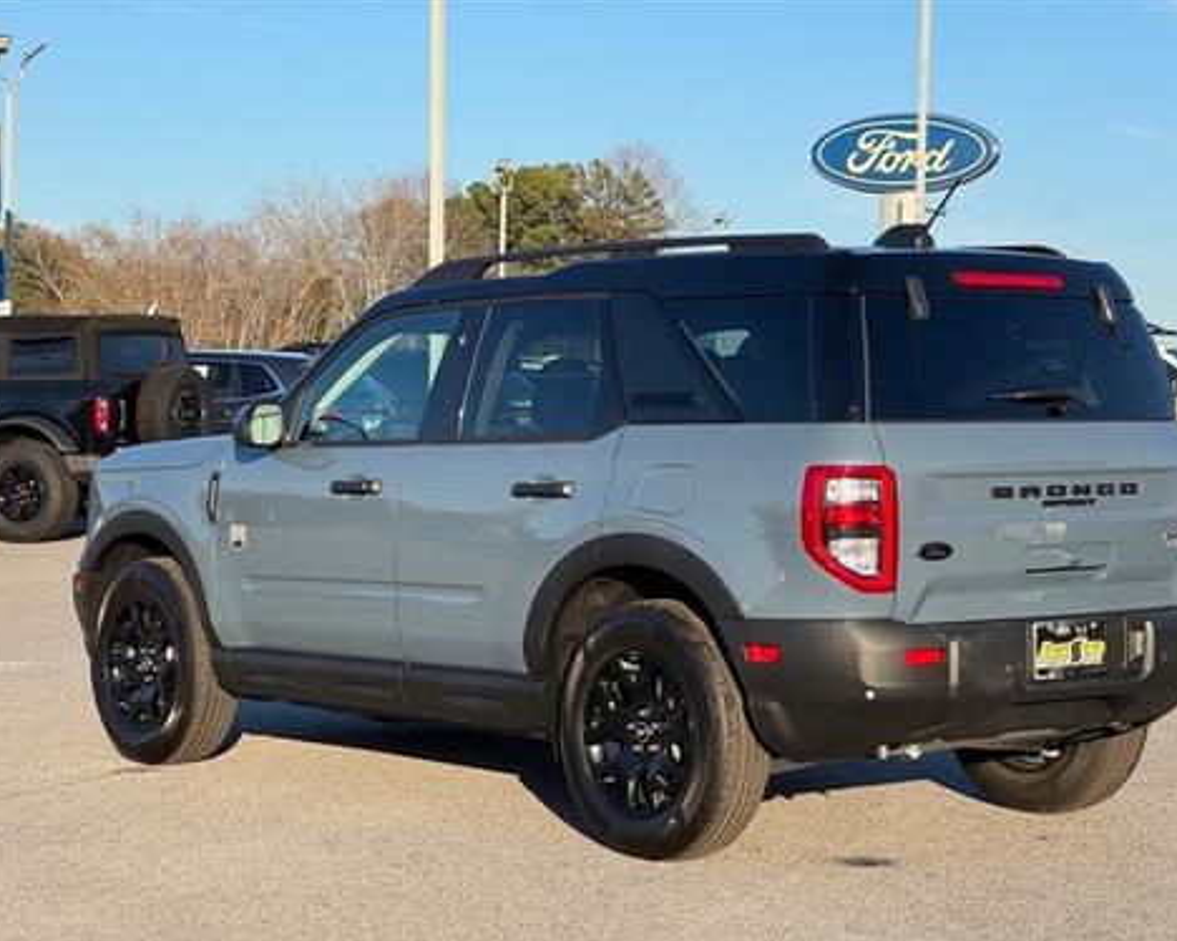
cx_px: 614
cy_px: 473
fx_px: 2820
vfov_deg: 18.9
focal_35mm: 81
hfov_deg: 23.6
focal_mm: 9
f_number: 2.8
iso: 25
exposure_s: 1/521
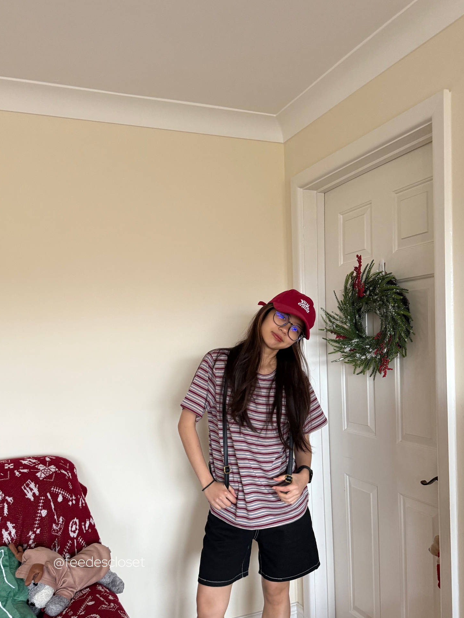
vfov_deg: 59.5
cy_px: 368
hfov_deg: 46.8
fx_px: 536
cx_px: 222
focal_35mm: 30
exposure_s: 1/60
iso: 250
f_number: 1.78
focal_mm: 6.76
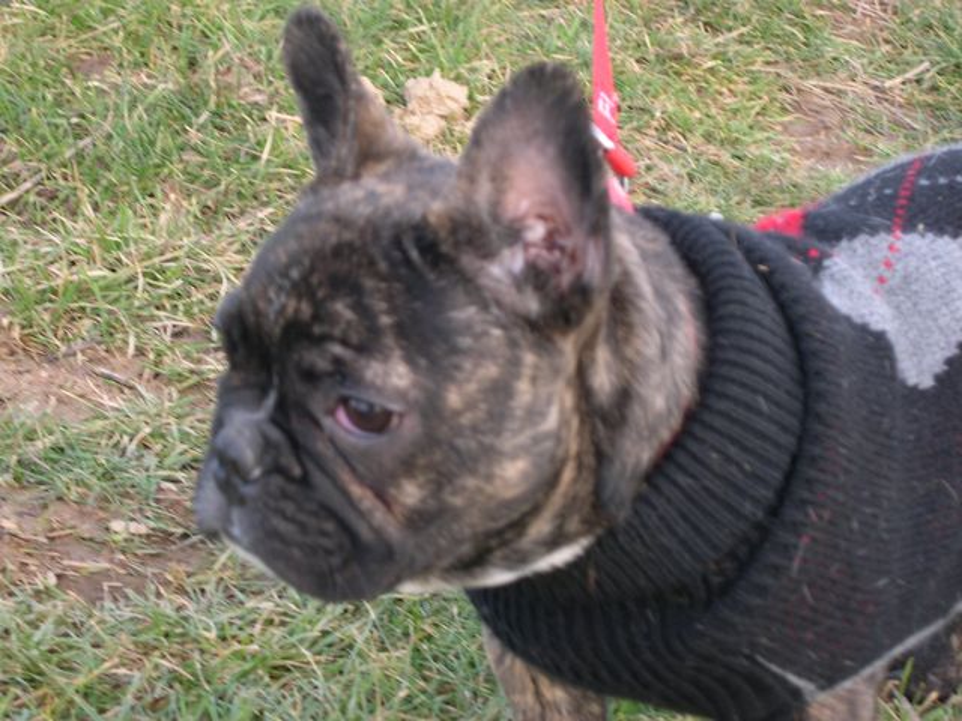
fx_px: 2696
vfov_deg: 15.2
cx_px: 481
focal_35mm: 97
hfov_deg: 20.2
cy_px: 360
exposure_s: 1/30.1
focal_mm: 20.5
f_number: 4.6
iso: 100
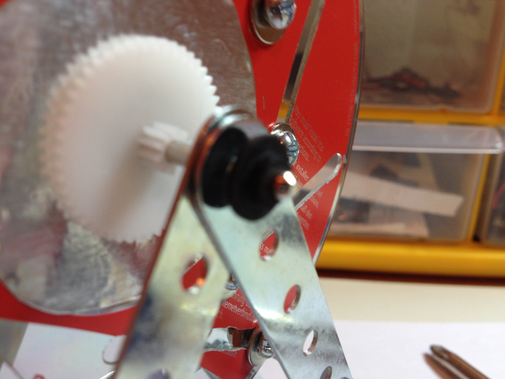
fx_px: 511
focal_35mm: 35
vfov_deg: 40.7
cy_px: 190
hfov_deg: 52.6
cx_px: 252
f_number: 2.4
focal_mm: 4.28
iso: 80
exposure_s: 1/20
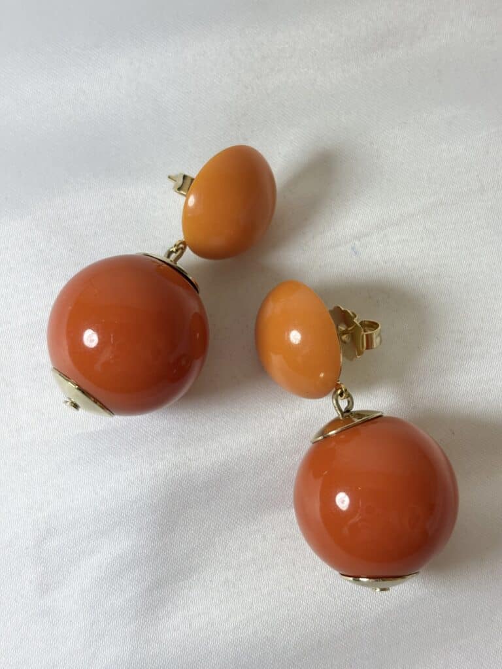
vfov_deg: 36.8
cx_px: 251
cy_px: 334
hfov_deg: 28.0
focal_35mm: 52
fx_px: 1005
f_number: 1.6
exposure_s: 1/198
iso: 32
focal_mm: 5.96
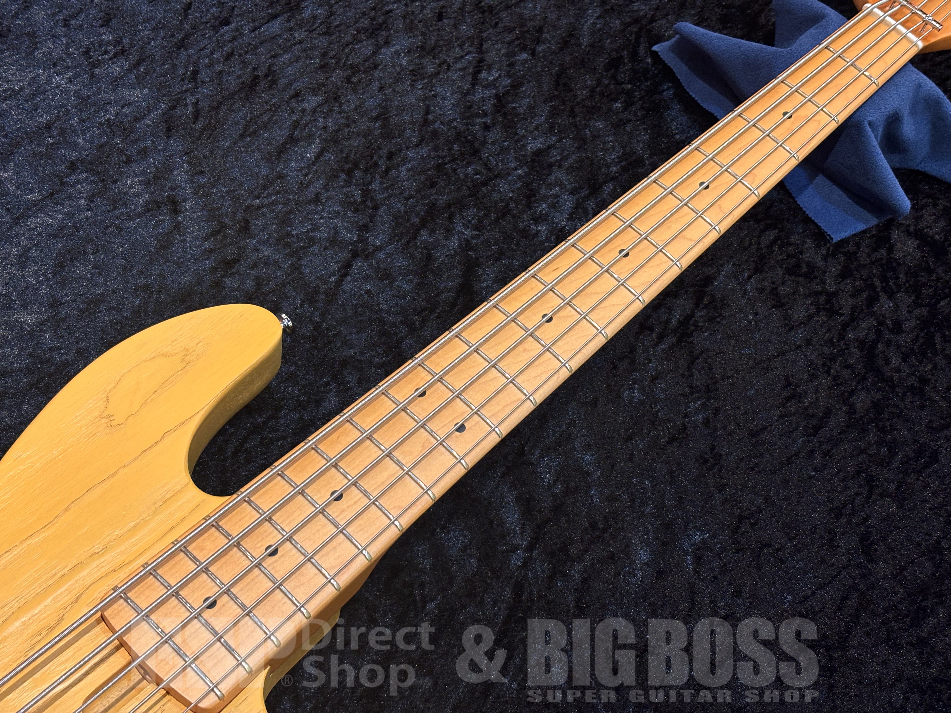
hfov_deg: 36.8
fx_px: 1429
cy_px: 356
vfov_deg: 28.0
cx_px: 476
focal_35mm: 52
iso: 160
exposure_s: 1/60
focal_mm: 5.96
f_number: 1.6
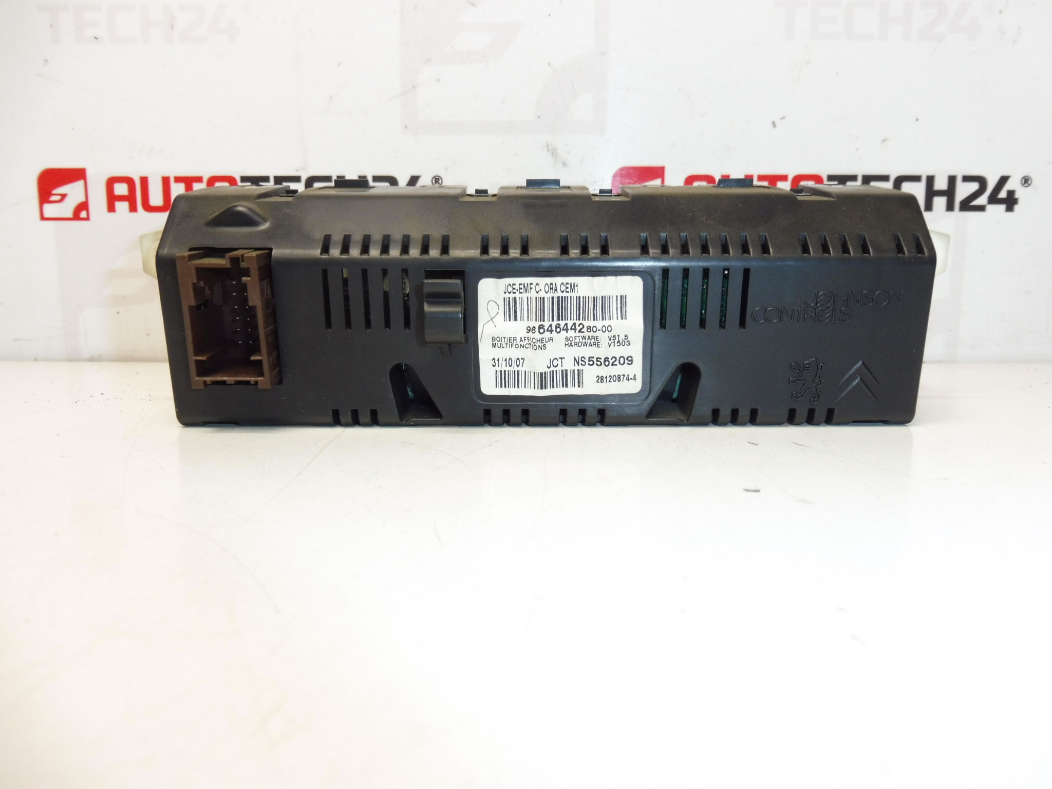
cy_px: 394
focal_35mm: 24
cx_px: 526
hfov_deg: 71.6
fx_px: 729
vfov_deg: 56.8
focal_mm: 4.3
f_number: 3.5
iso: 200
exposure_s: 1/100
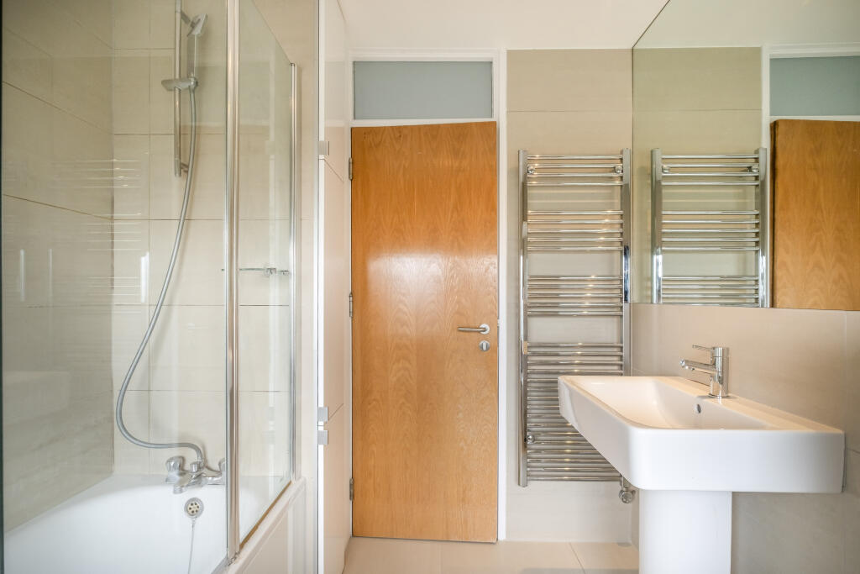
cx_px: 430
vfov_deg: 77.3
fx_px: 358
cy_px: 287
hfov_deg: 100.4
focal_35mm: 15
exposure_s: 1/60
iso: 200
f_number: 7.1
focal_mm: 10
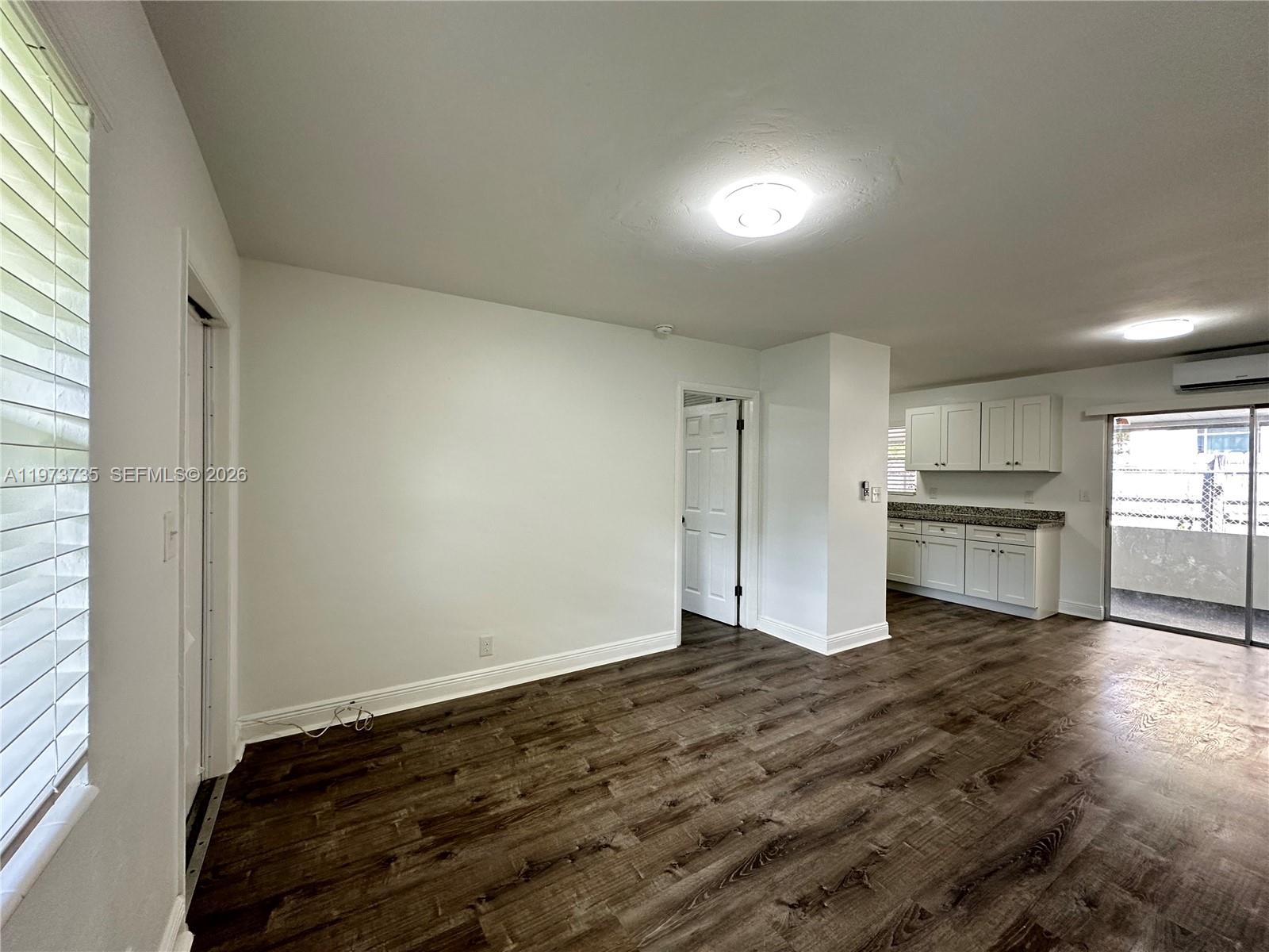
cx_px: 634
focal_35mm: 14
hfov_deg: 102.1
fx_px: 513
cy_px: 476
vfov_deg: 85.7
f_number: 2.2
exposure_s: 1/120
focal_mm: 2.22
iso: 200
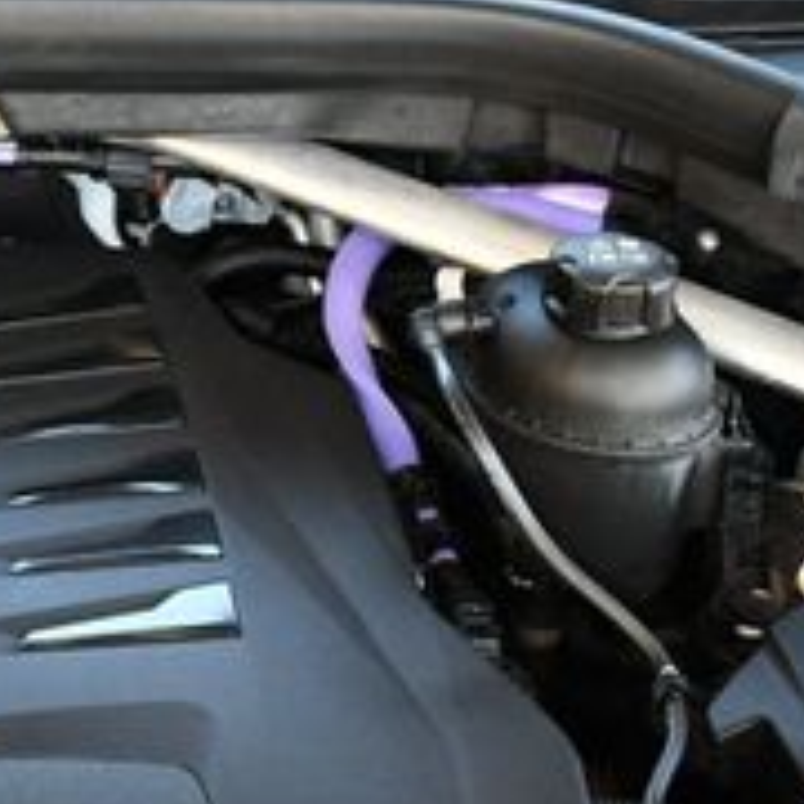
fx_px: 2864
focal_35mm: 109
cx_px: -205
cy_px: 514
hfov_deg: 15.3
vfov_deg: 16.0
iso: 800
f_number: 3.5
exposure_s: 1/250
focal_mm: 18
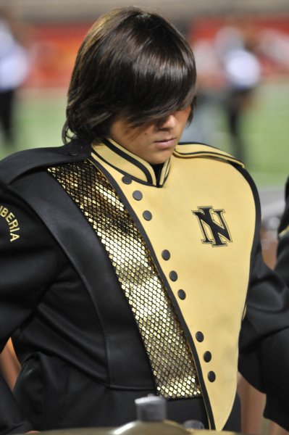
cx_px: 144
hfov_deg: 4.6
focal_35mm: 300
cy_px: 218
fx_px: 3618
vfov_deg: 6.9
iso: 800
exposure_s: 1/125
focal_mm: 200
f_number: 2.8
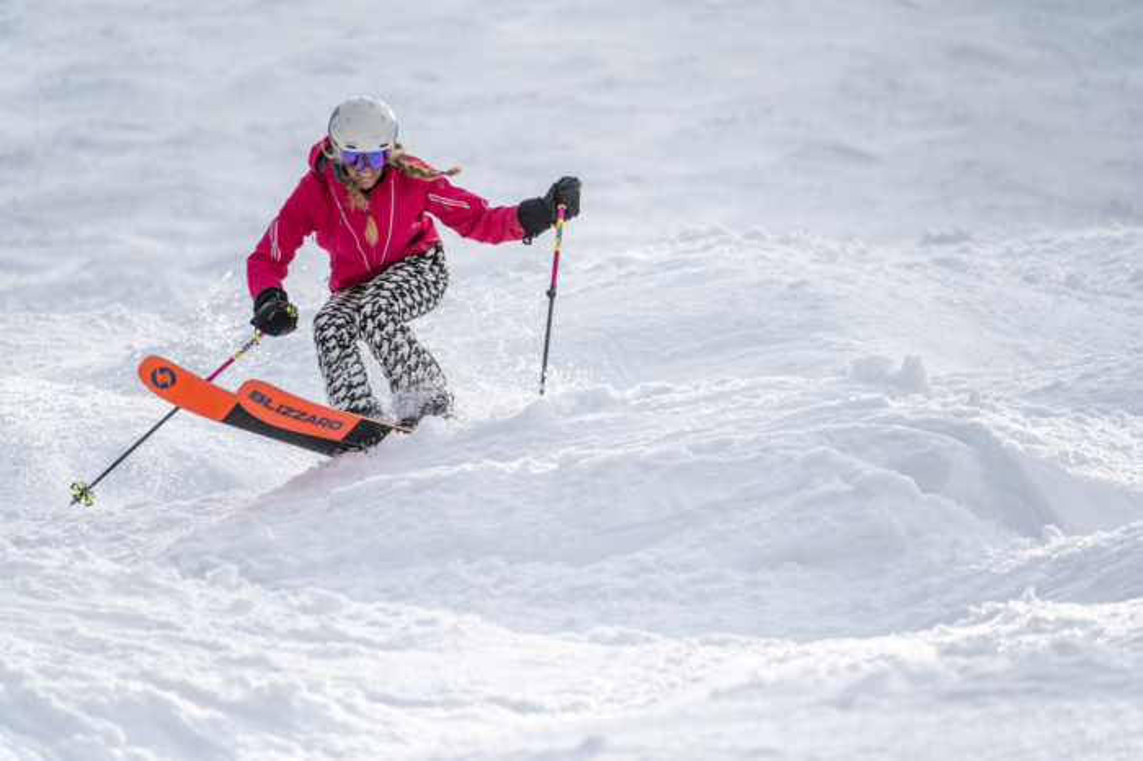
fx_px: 9520
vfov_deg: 4.6
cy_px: 380
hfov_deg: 6.9
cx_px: 572
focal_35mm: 300
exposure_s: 1/3200
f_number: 6.3
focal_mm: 300
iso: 800
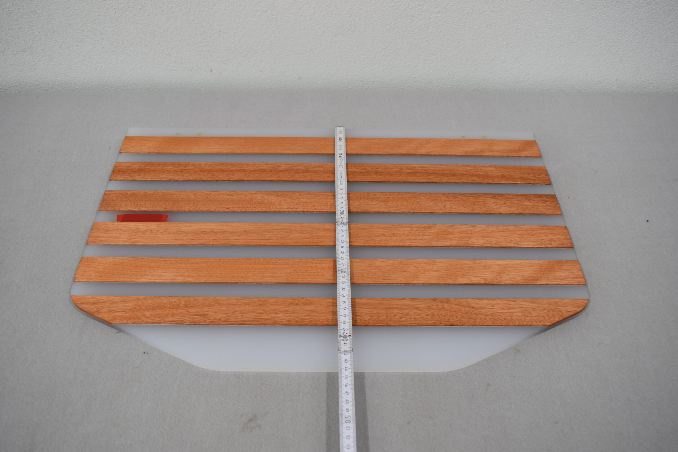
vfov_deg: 40.0
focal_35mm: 33
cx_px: 339
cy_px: 226
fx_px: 621
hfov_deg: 57.2
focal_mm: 22
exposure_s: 1/125
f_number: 5.6
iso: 320
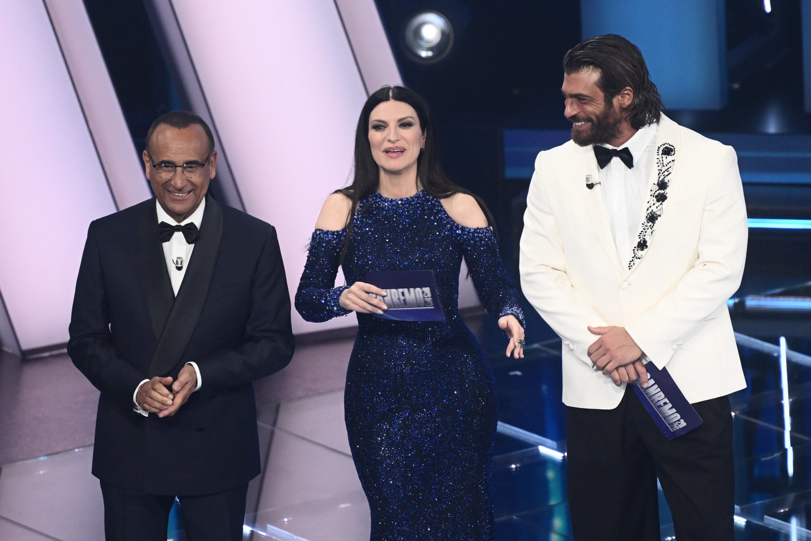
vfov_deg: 4.0
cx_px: 406
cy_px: 270
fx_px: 7771
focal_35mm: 345
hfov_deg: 6.0
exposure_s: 1/320
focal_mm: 230
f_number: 4.5
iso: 4000
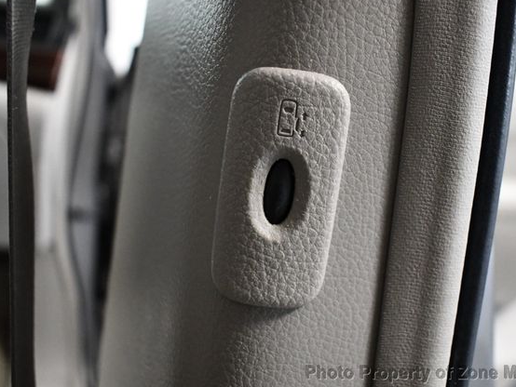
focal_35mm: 40
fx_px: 597
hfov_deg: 46.6
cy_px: 192
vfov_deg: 36.0
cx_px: 294
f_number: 3.5
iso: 3200
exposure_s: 1/125
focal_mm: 18
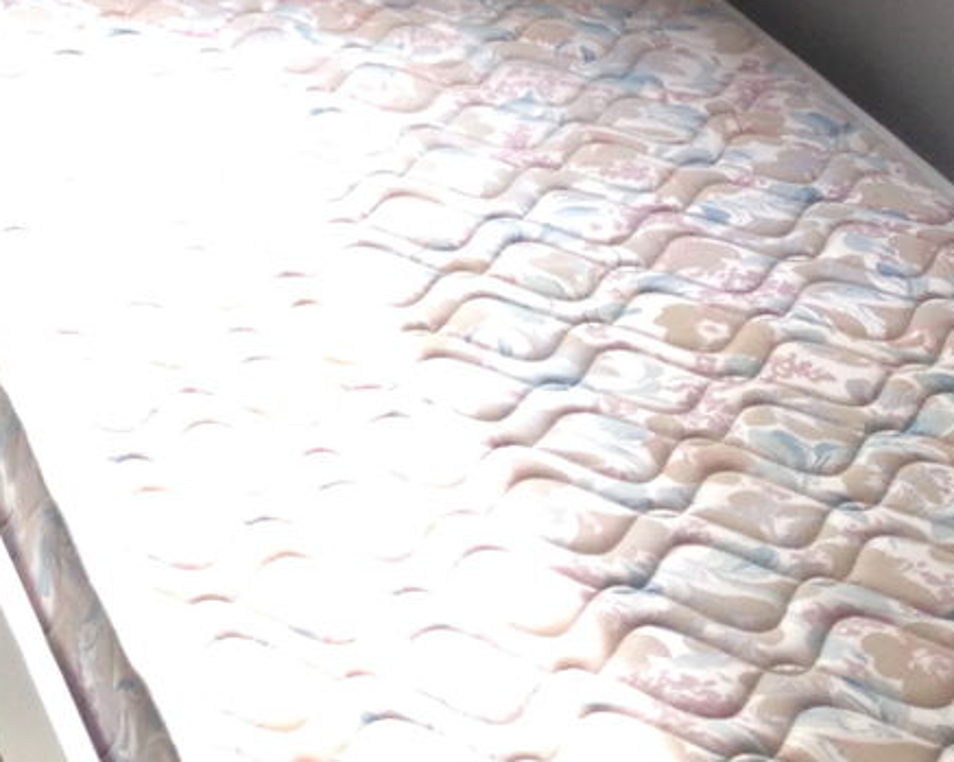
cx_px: -306
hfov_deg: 15.5
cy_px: -338
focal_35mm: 118
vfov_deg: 12.5
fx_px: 3329
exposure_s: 1/60
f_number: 2.4
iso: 50
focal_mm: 4.12
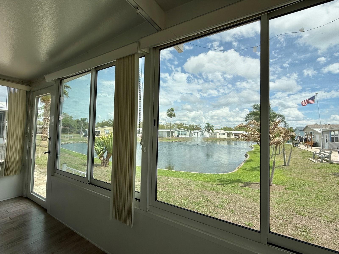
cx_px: 170
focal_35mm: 14
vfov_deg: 85.6
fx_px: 137
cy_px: 127
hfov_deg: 102.1
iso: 50
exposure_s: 1/1431
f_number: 2.2
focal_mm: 2.22
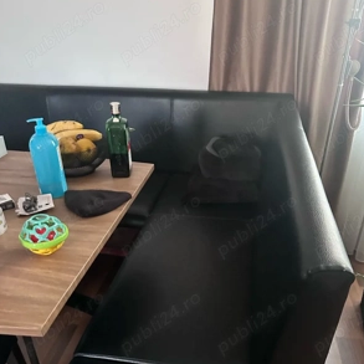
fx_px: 345
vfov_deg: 54.6
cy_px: 241
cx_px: 185
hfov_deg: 55.6
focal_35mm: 29
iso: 1000
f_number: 1.78
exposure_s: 1/30
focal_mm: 6.86
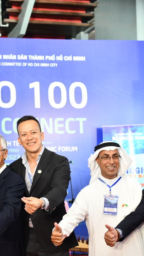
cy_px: 148
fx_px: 441
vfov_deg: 32.3
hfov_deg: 18.0
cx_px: -7
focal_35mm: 65
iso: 800
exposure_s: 1/160
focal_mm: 35
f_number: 4
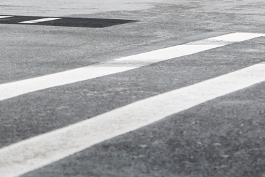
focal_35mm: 178
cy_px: -225
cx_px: 117
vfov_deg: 7.3
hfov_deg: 11.5
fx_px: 1311
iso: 100
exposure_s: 1/400
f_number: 6.3
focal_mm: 36
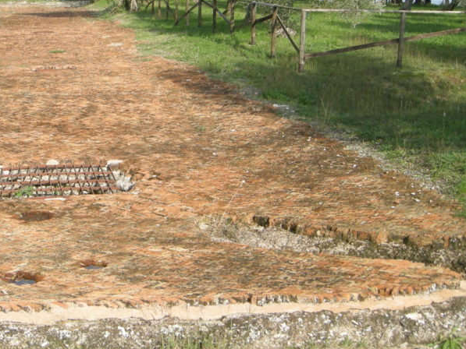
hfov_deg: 31.3
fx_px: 808
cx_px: 87
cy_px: 113
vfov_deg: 24.3
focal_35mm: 60
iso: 64
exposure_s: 1/183
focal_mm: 7.5
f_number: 4.8
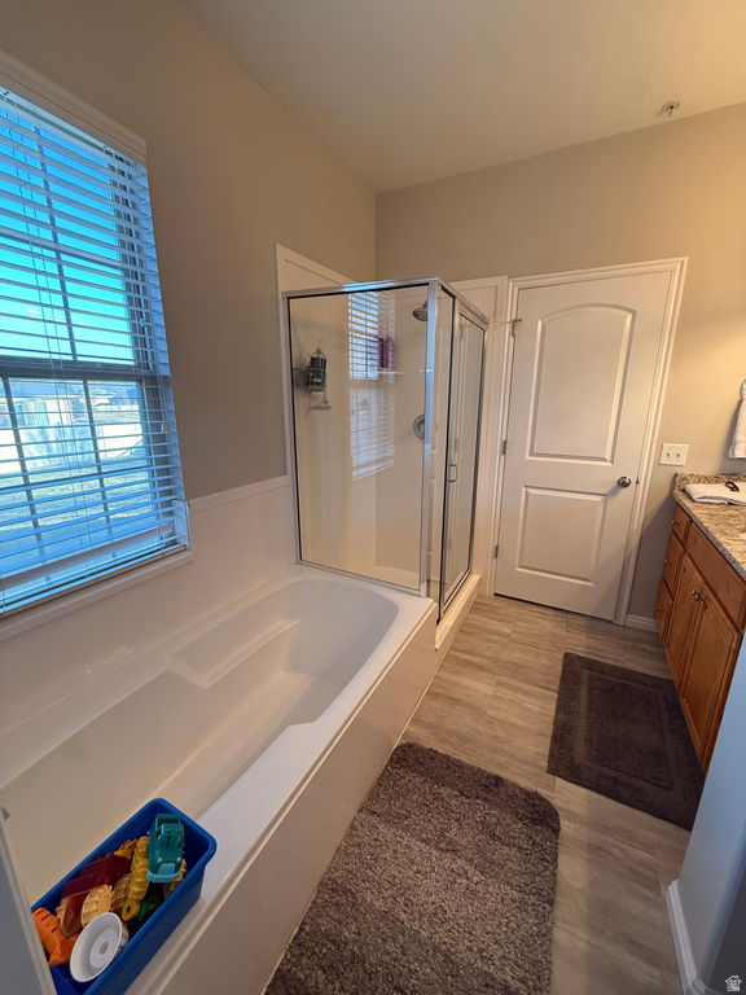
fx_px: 402
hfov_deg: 85.7
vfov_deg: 102.1
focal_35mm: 14
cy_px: 498
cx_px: 373
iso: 250
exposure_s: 1/120
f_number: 2.2
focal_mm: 2.22
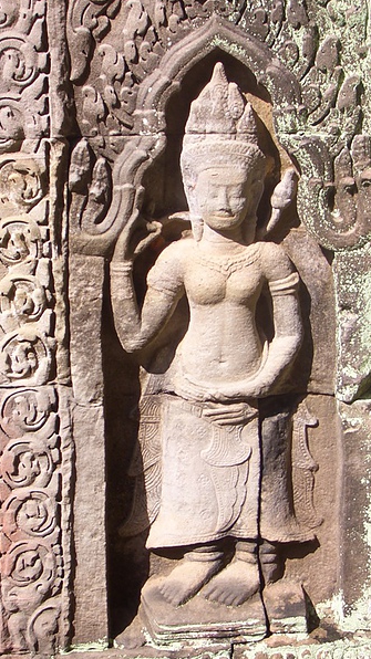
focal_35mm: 68
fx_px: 1190
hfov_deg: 17.7
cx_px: 207
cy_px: 328
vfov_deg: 31.0
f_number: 5.6
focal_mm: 10.2
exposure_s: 1/160
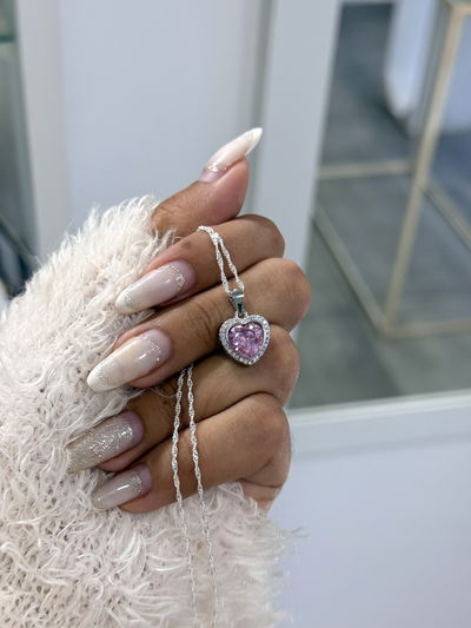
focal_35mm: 48
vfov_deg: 39.6
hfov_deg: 30.3
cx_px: 236
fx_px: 870
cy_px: 314
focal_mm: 6.76
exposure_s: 1/109
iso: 160
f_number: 1.78
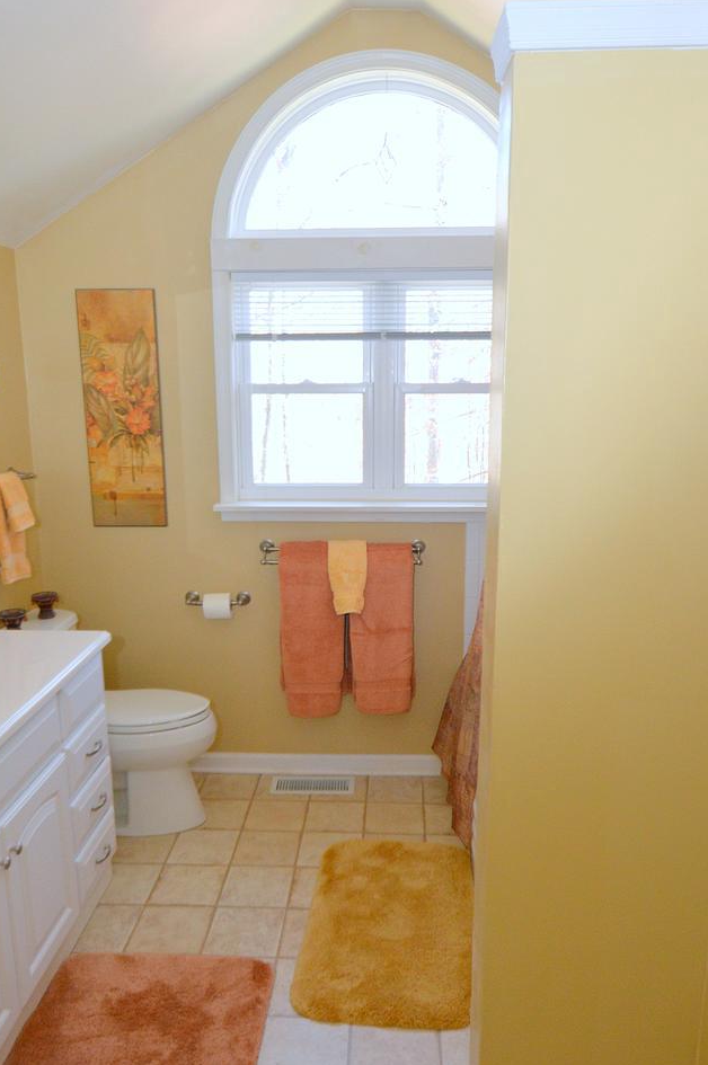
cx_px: 329
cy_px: 555
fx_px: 793
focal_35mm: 27
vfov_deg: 67.8
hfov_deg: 48.1
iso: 450
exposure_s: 1/60
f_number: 3.5
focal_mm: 11
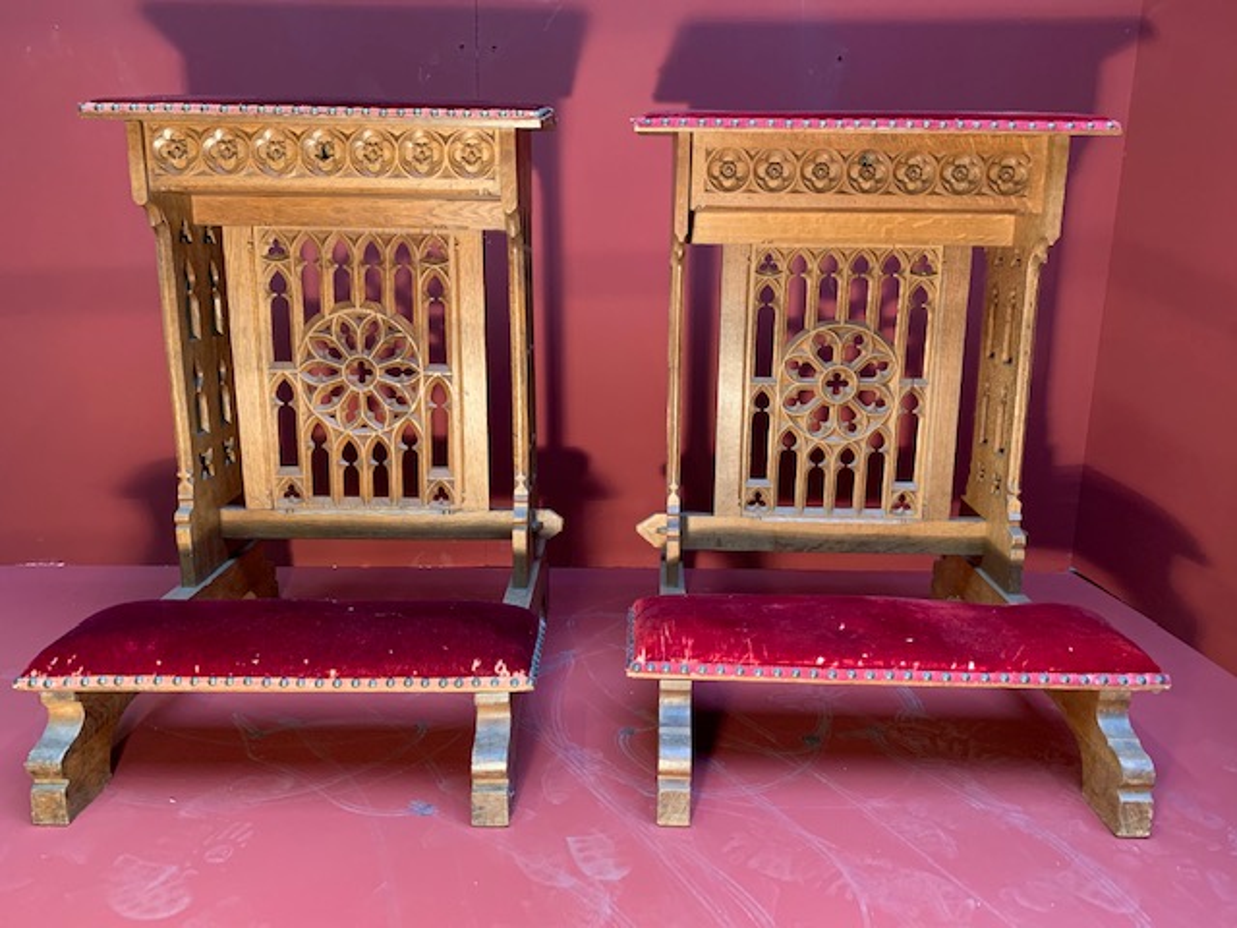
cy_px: 464
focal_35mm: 26
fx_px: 929
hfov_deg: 67.3
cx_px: 618
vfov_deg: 53.1
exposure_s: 1/50
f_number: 1.8
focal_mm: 4.25
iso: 320
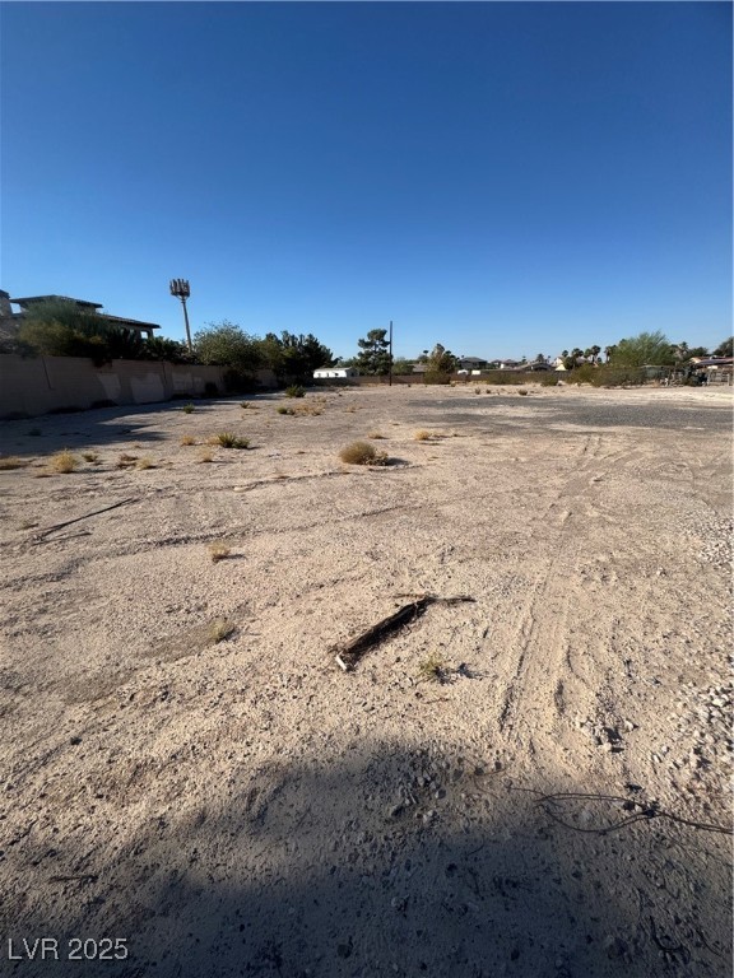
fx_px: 396
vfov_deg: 102.1
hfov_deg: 85.7
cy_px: 489
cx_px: 367
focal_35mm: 14
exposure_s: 1/2874
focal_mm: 2.22
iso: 50
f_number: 2.2
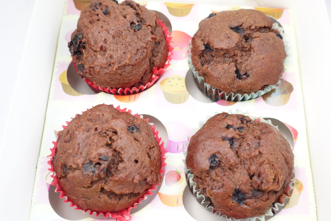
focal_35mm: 43
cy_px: 110
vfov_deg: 31.2
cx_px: 166
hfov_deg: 45.4
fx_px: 395
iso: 1000
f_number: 2.8
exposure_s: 1/250
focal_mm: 15.74
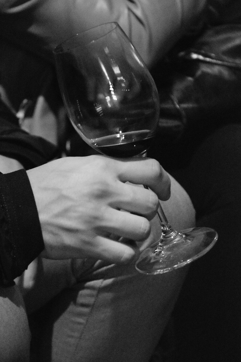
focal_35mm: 135
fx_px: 1355
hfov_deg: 10.2
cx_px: 120
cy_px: 181
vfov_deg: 15.2
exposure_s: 1/60
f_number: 5.6
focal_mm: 90
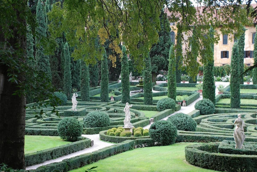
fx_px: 472
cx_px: 128
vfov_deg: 20.7
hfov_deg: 30.5
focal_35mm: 66
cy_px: 86
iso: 200
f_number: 5.6
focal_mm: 44
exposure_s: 1/60
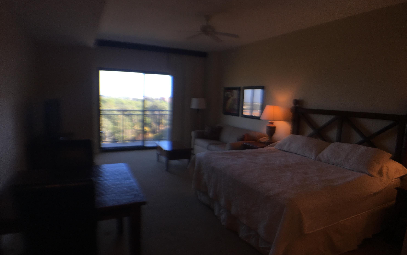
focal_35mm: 31
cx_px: 203
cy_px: 134
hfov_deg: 61.2
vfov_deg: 40.6
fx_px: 344
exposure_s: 1/60
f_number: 2.2
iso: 32
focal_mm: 4.15
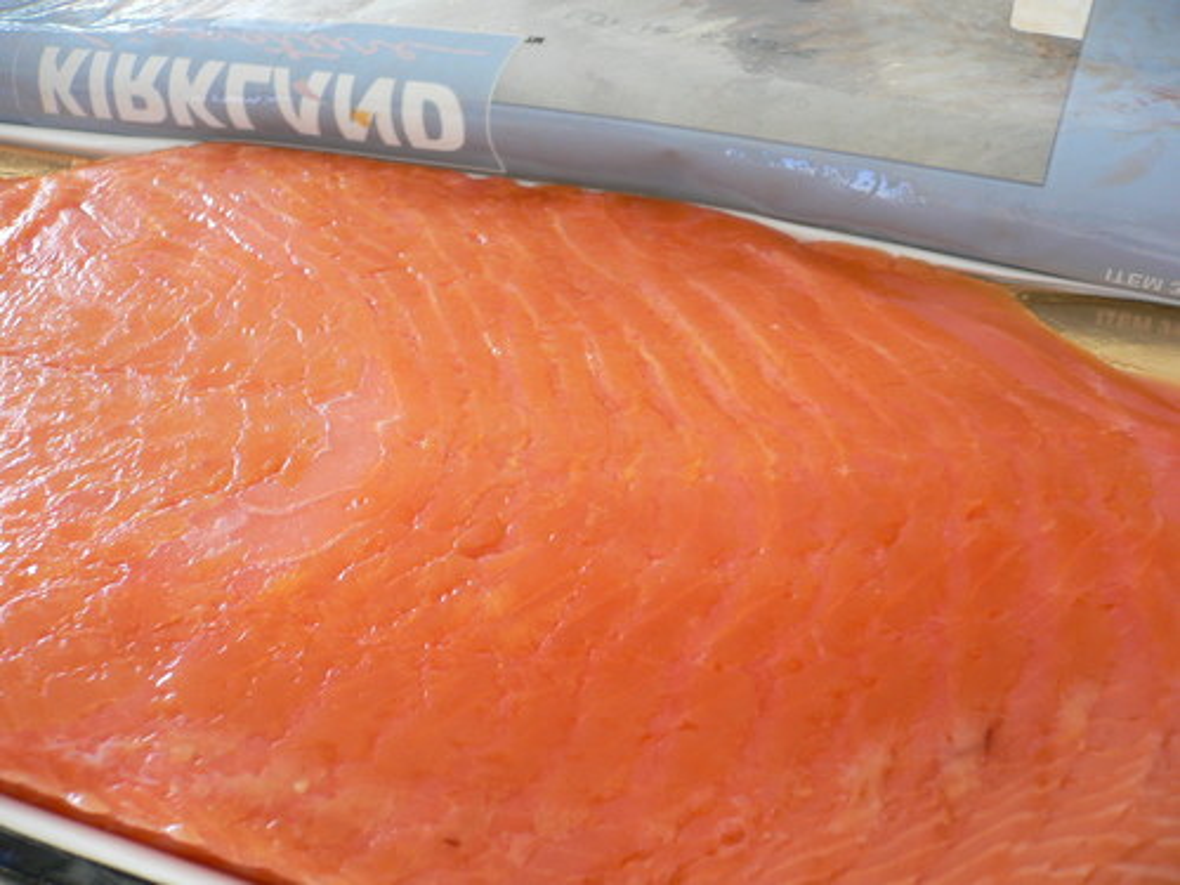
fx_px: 1193
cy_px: 442
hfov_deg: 52.6
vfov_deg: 40.7
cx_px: 590
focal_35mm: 35
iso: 100
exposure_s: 1/50
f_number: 2.8
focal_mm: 5.8
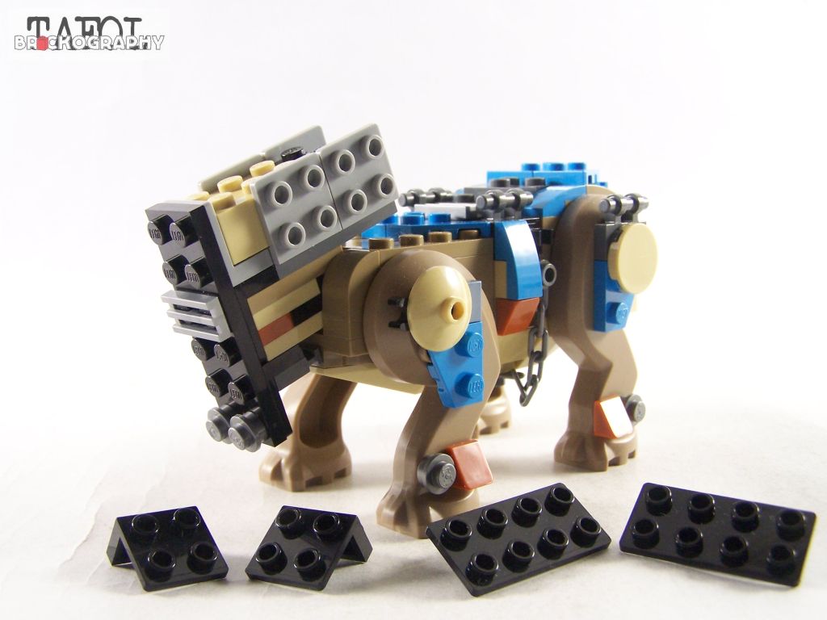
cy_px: 310
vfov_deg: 33.6
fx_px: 1027
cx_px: 414
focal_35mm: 43
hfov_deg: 43.9
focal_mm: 7.1
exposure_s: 1/30
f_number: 3.6
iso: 200
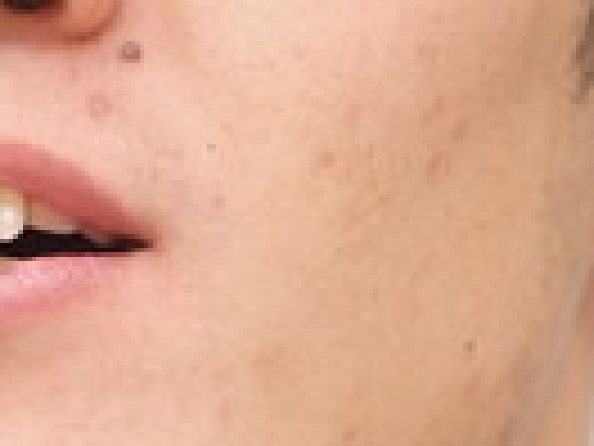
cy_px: -36
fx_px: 24367
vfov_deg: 1.0
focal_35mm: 1420
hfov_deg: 1.4
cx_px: -54
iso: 400
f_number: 2.8
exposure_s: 1/250
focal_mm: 180
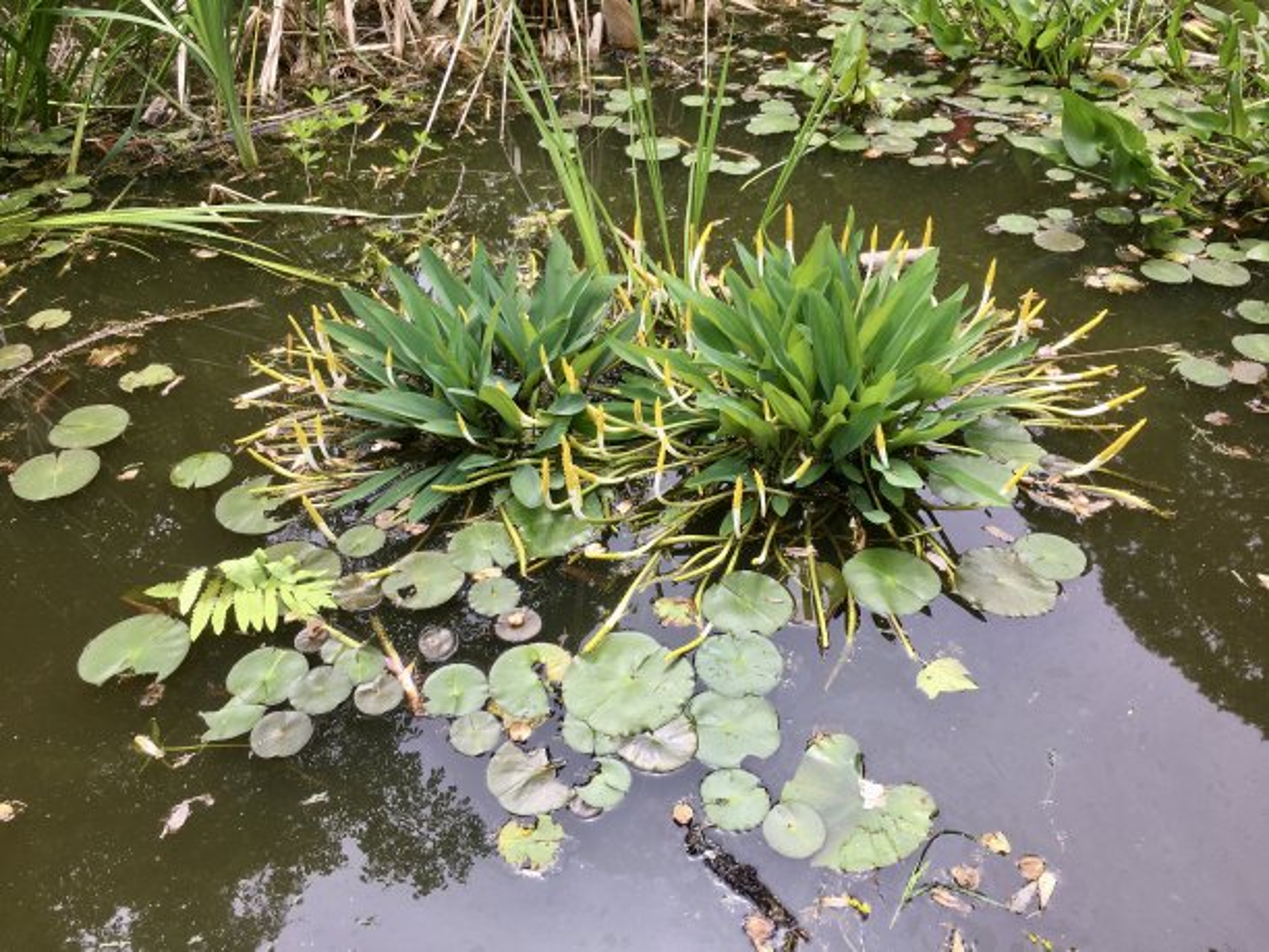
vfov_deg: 48.2
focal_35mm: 29
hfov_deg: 61.7
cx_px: 634
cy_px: 476
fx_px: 1063
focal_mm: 4.15
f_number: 2.2
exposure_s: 1/232
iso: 25
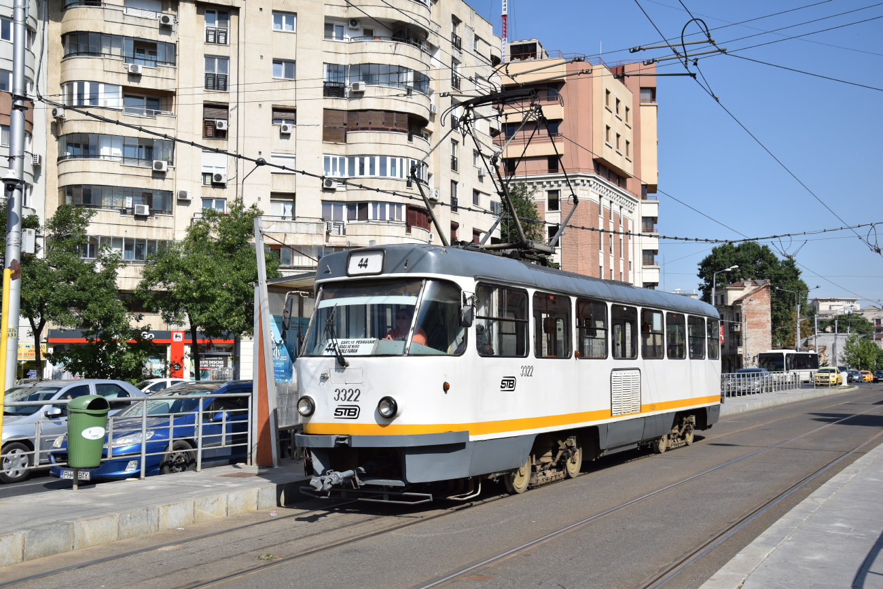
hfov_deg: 49.5
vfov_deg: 34.2
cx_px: 442
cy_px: 294
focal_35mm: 39
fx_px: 957
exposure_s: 1/1000
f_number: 6.3
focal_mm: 26
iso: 200
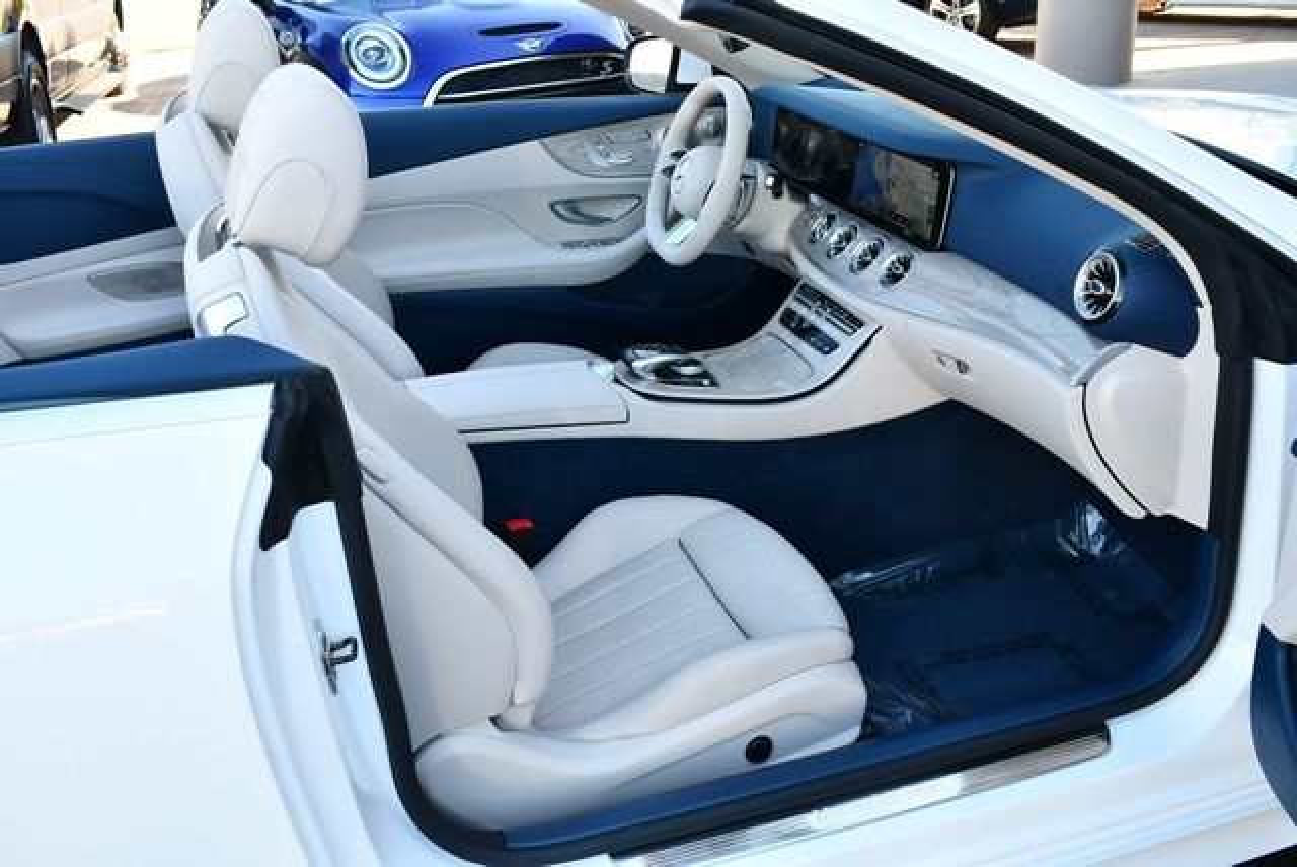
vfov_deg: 36.9
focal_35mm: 36
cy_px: 434
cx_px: 648
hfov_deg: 53.1
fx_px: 1298
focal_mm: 18
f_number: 4.5
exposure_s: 1/250
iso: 400
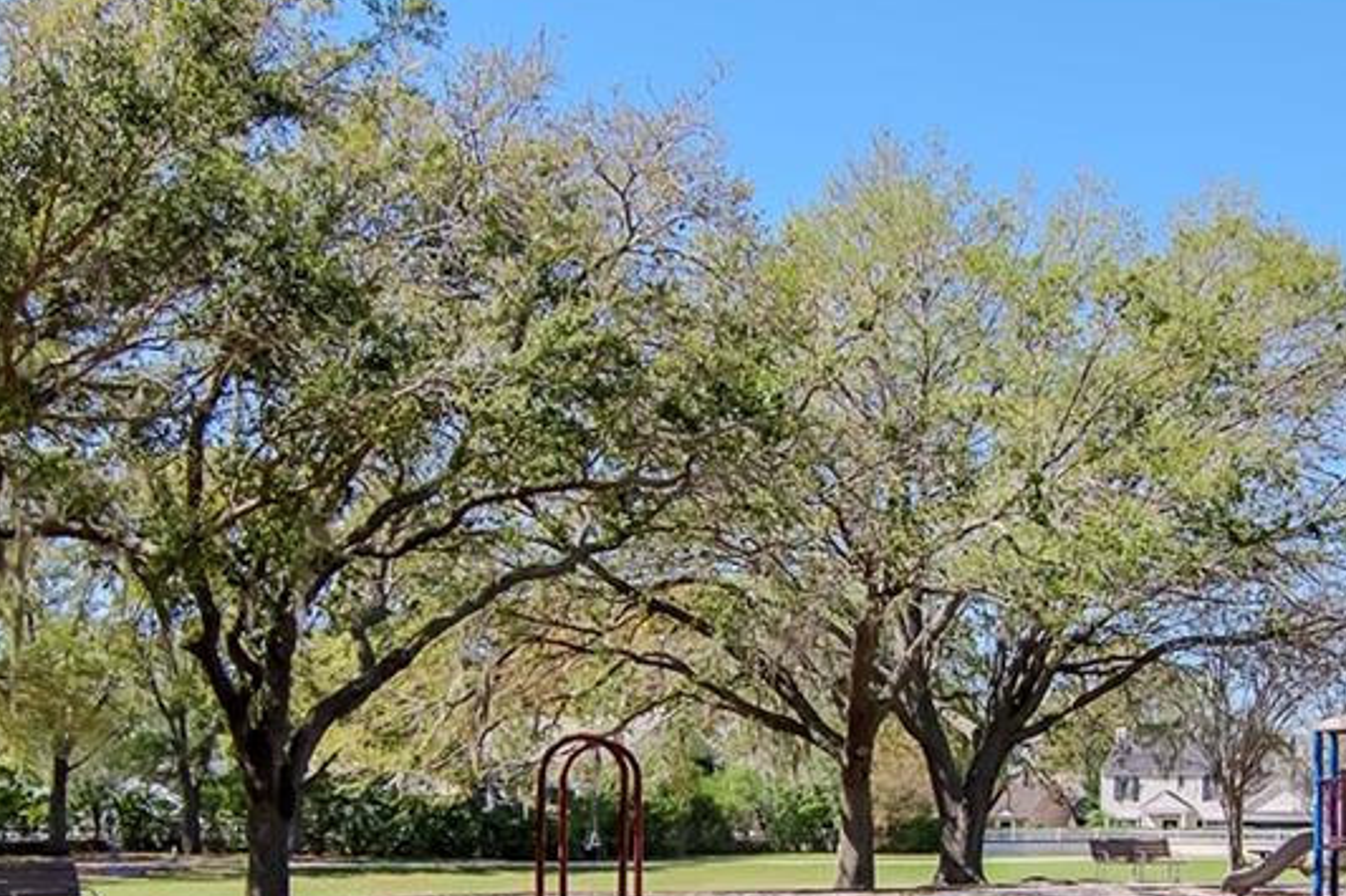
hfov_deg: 39.4
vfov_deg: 25.8
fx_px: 1850
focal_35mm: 50
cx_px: 917
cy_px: 904
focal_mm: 11
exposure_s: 1/1600
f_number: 6.3
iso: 640
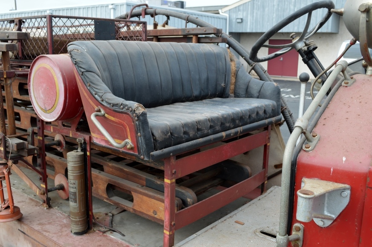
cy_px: 124
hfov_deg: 53.2
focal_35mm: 36
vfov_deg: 36.8
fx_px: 372
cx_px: 186
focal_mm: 24
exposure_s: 1/125
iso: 180
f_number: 5.6
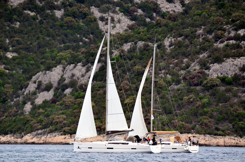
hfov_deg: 5.5
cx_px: 122
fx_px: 2546
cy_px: 81
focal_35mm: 375
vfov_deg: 3.6
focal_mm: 250
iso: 2800
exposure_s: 1/8000
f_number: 5.6
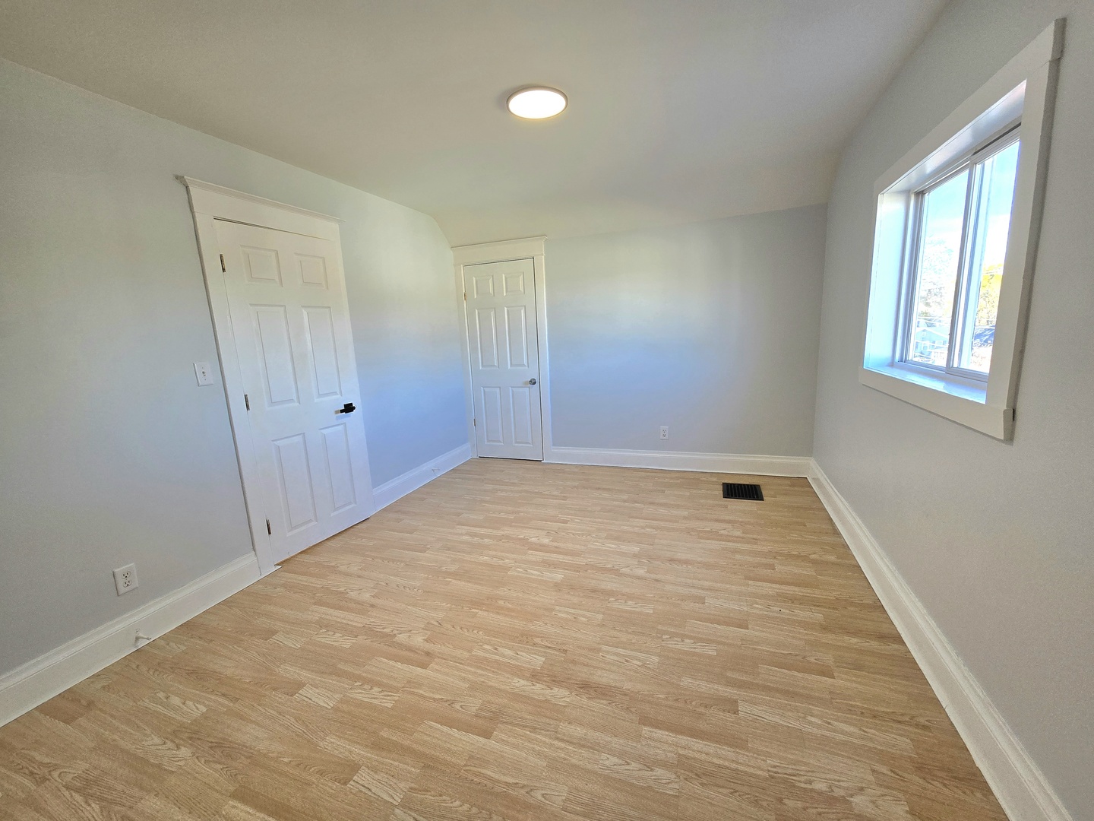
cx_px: 547
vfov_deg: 89.9
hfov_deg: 106.2
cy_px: 410
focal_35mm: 13
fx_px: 411
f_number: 2.2
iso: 80
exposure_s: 1/120
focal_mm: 2.2
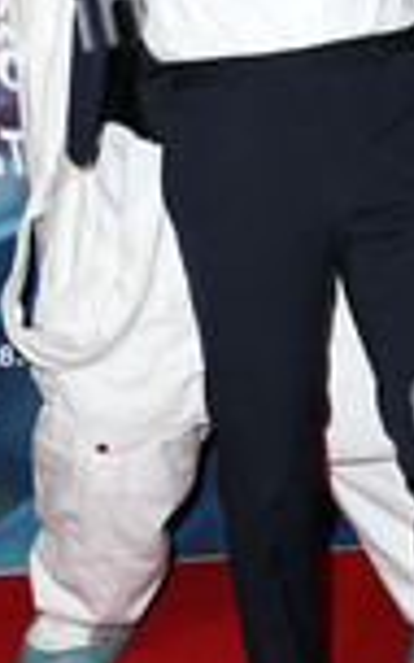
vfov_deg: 22.7
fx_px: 1643
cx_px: 240
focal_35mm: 91
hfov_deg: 14.4
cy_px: 196
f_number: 5.6
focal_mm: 34
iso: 500
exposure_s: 1/160
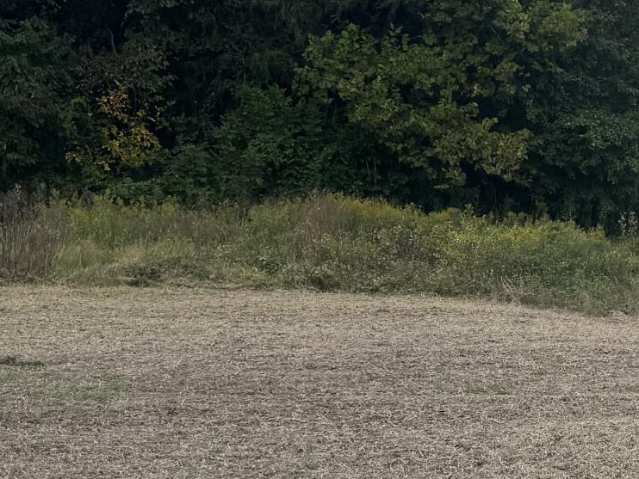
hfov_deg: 18.7
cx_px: 842
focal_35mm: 97
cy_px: 88
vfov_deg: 15.1
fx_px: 1791
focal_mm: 6.76
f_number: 1.78
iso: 80
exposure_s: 1/4310
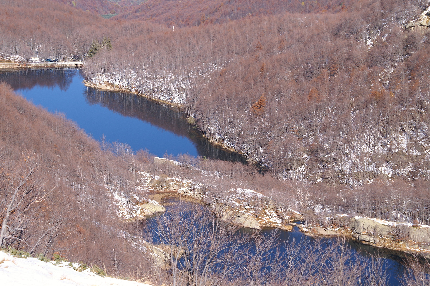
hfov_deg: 19.5
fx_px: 1253
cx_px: 215
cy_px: 143
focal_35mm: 105
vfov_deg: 13.0
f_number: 8
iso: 100
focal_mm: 70
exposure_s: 1/200
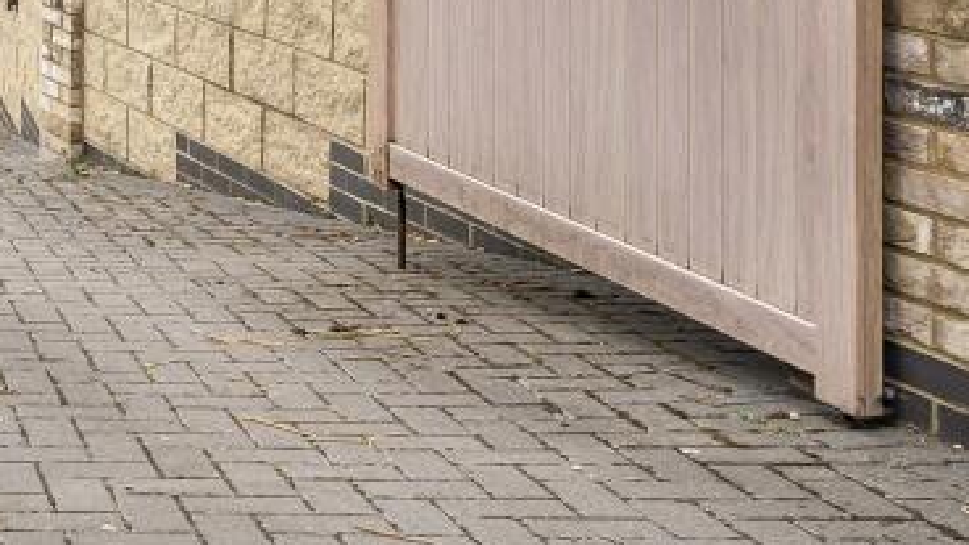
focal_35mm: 71
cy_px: -254
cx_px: -316
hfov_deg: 25.4
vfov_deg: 15.8
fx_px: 1814
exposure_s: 1/200
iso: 250
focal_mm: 24.2
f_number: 10
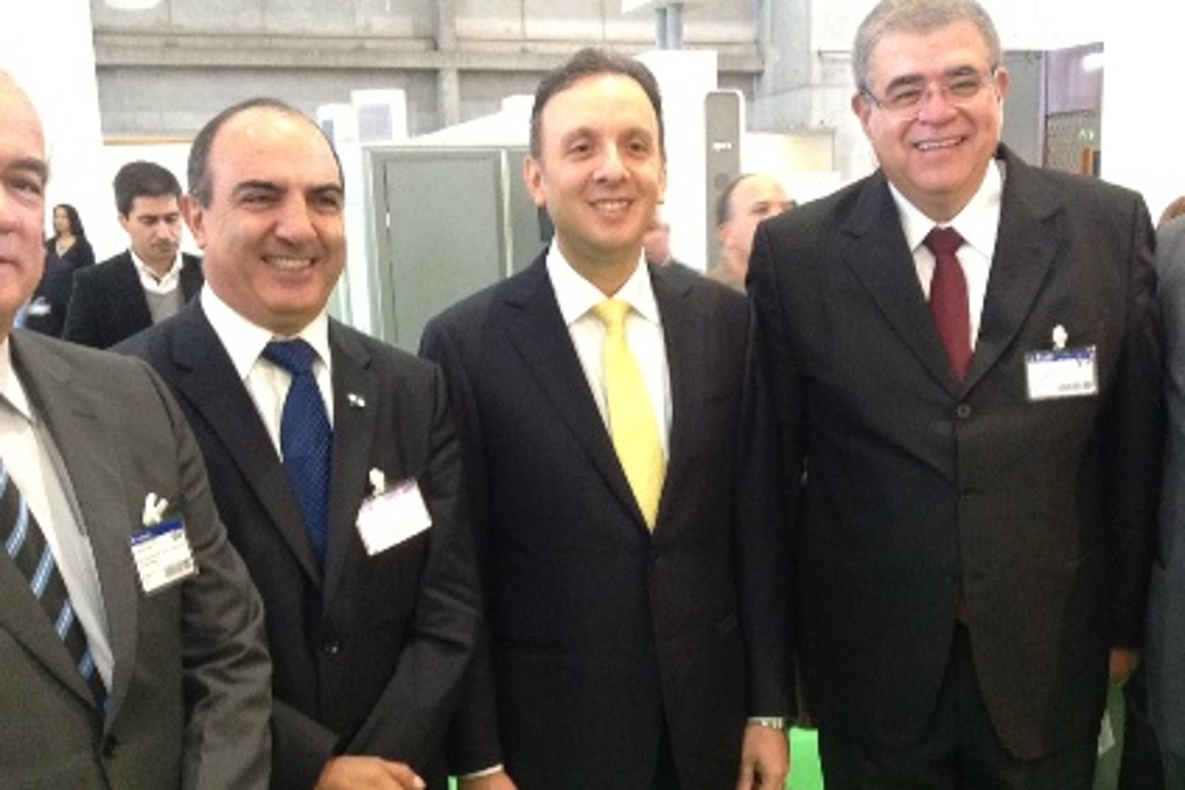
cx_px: 647
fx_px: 1514
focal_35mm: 46
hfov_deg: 42.7
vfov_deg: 29.1
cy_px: 507
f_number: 2.4
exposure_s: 1/15
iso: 500
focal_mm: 4.28
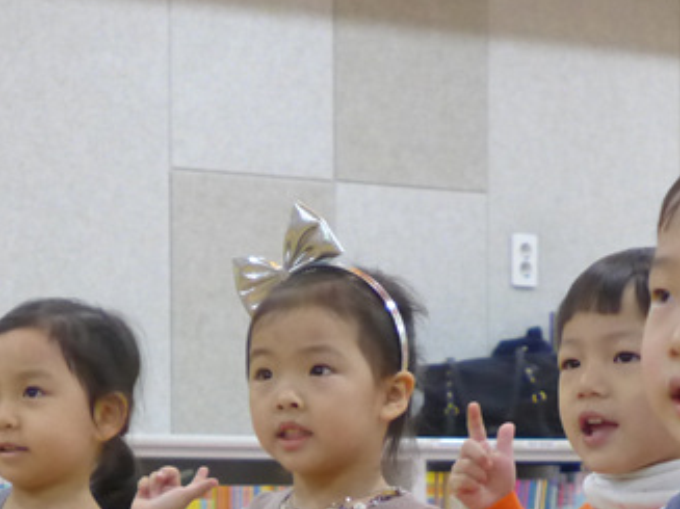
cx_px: 430
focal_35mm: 176
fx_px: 3456
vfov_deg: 8.4
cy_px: 474
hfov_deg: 11.2
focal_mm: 17.7
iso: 1600
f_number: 2.3
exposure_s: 1/400
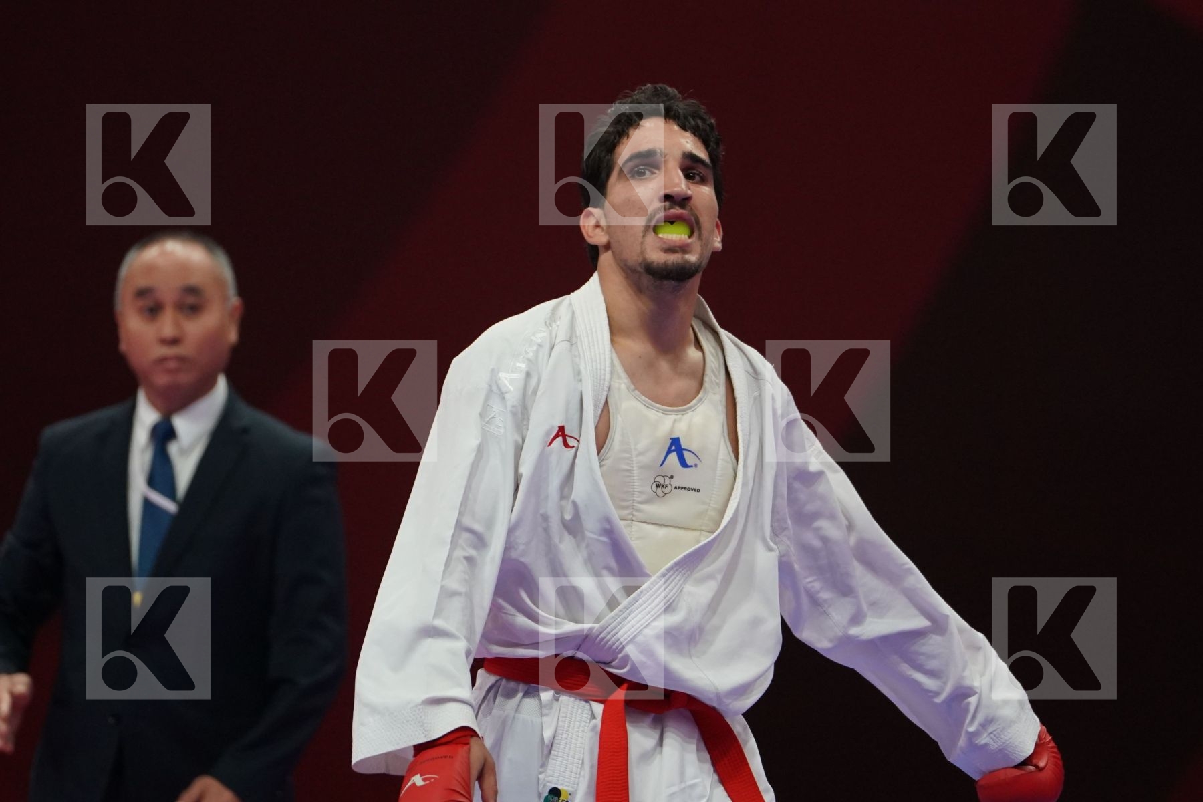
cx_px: 602
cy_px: 401
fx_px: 14034
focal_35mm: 420
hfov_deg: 4.9
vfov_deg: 3.3
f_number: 4
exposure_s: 1/1000
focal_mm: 280
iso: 2500
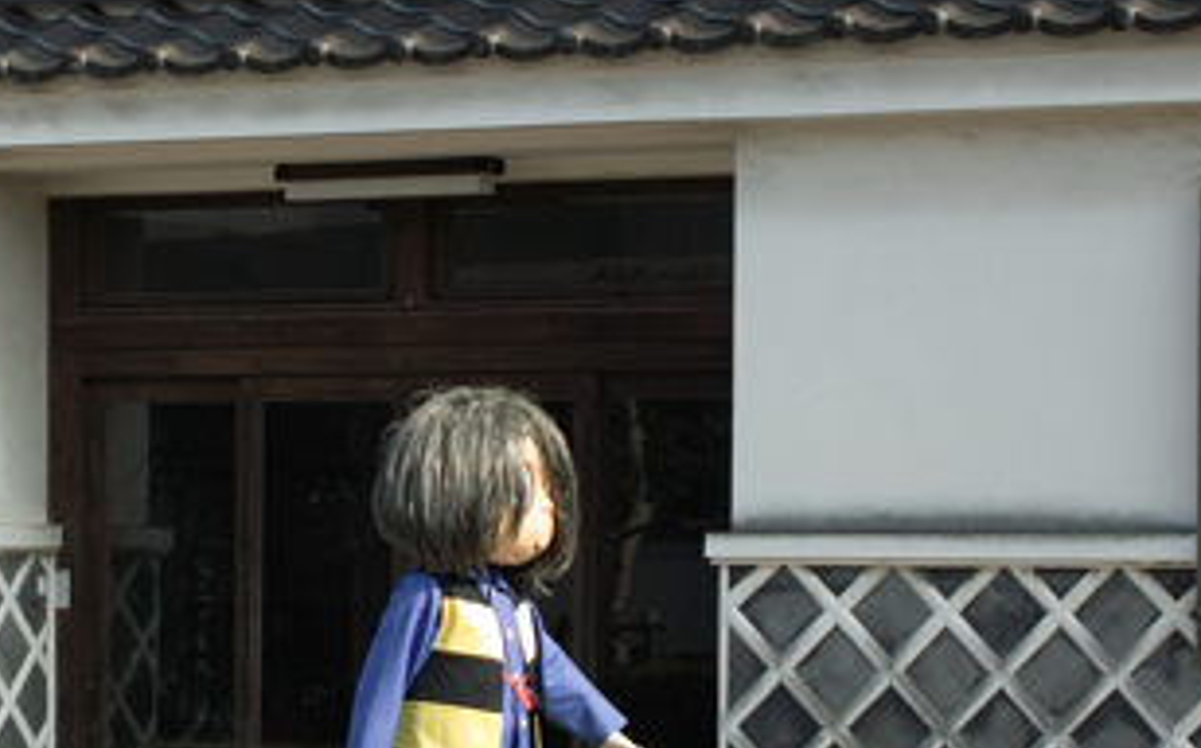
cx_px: 448
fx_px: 4546
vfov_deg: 9.4
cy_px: 678
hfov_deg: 15.0
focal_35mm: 139
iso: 100
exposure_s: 1/800
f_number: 2.8
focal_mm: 24.2
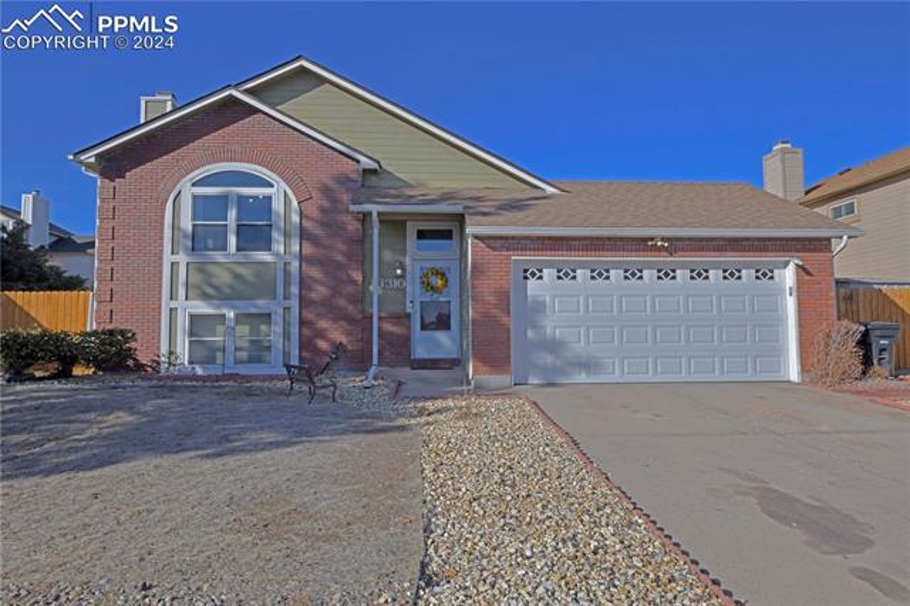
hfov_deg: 73.8
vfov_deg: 53.1
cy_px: 303
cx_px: 455
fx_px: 606
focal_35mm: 24
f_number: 22
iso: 500
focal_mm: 24
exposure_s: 1/400
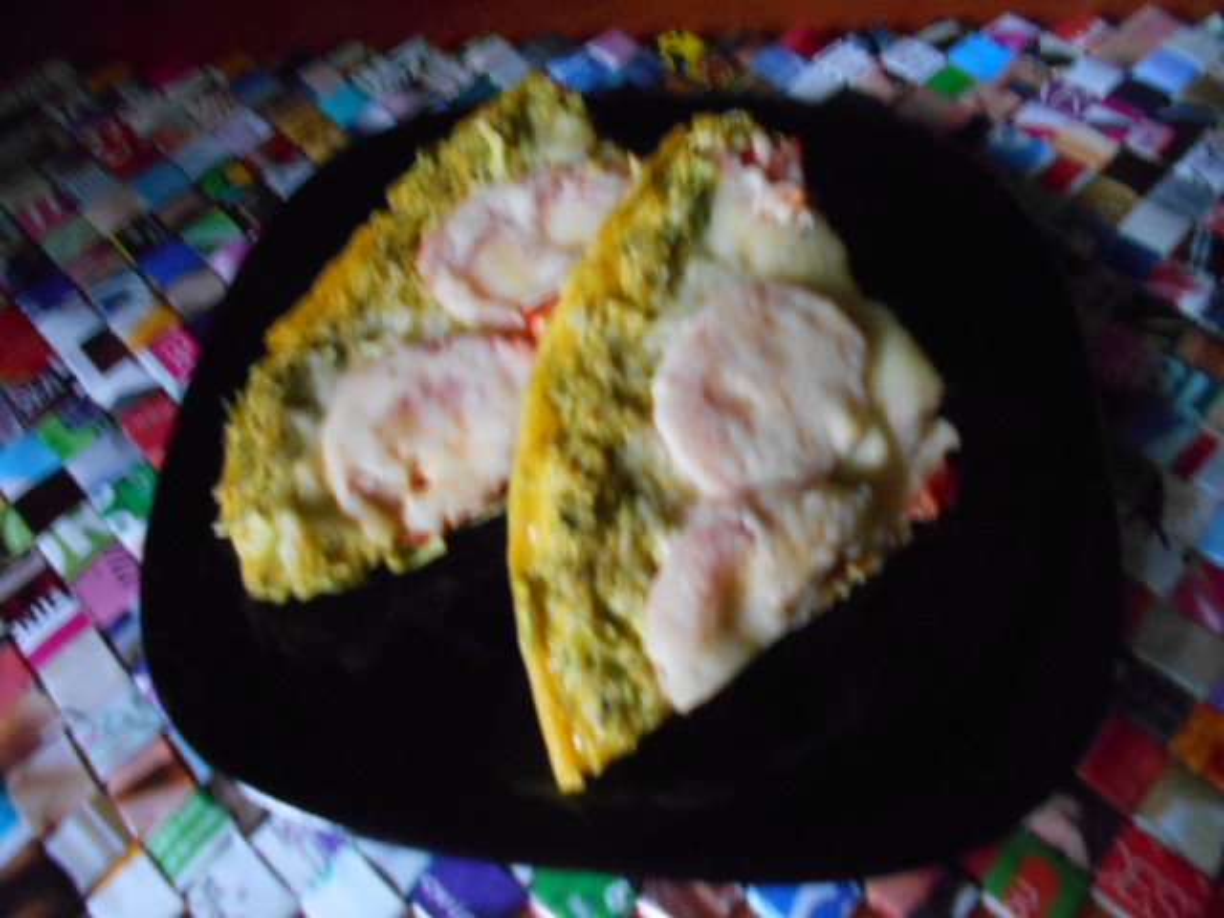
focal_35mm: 26
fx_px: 919
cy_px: 459
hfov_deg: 67.3
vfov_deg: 53.1
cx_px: 612
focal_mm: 4.6
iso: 800
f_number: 3.2
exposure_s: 1/15
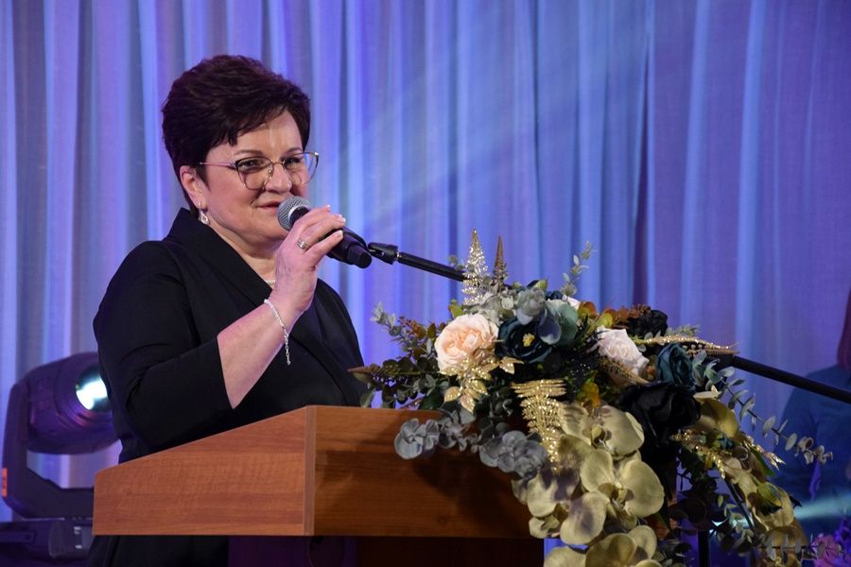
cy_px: 284
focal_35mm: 128
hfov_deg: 16.1
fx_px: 3014
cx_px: 426
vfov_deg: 10.8
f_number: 5.6
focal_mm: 85
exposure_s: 1/100
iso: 2000
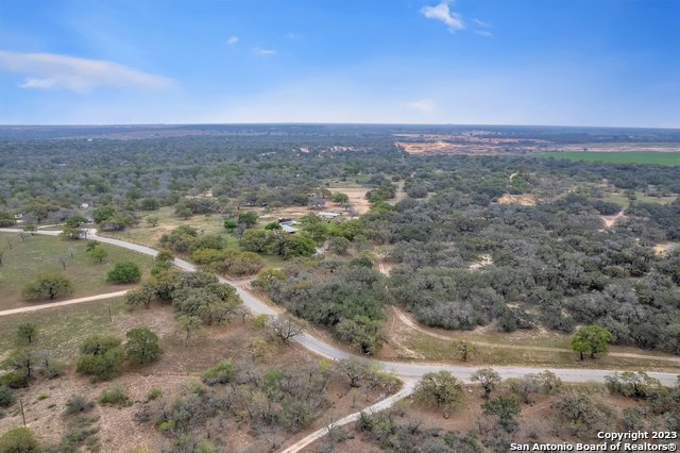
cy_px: 226
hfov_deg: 78.6
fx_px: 415
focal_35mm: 22
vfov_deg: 57.2
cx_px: 340
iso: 100
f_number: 2.8
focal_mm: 8.38
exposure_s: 1/2500
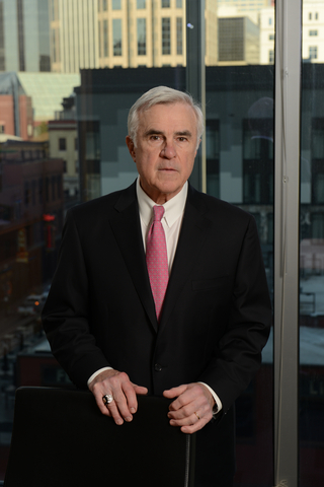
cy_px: 244
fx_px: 945
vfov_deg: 28.8
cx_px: 162
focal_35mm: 70
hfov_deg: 19.5
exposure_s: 1/250
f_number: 7.1
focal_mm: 70
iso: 200
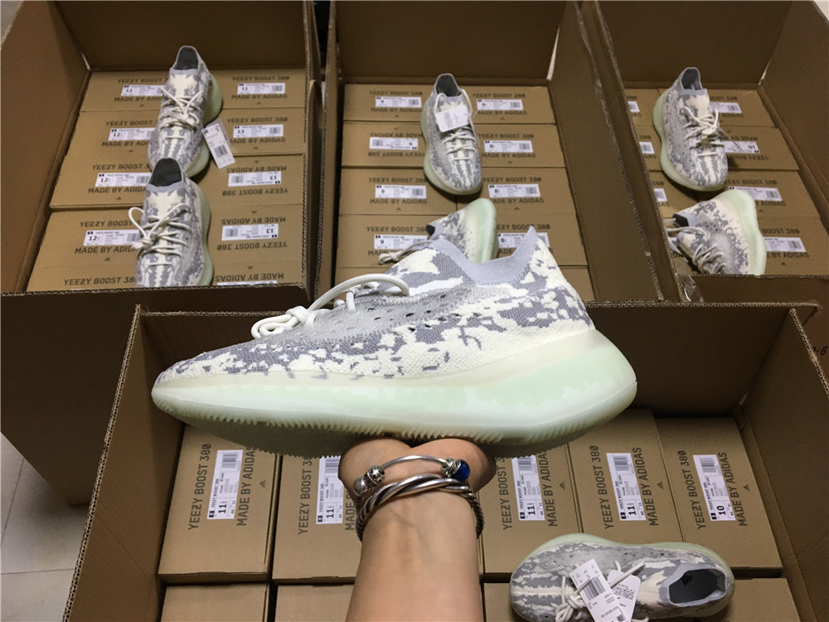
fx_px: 695
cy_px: 311
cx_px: 414
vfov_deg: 48.2
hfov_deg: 61.7
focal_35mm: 29
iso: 125
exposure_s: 1/33
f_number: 2.2
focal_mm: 4.15
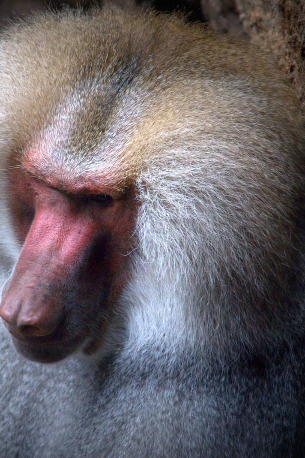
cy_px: 229
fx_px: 5718
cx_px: 60
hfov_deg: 3.1
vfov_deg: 4.6
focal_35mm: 450
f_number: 6.3
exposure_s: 1/500
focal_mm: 200
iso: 1400
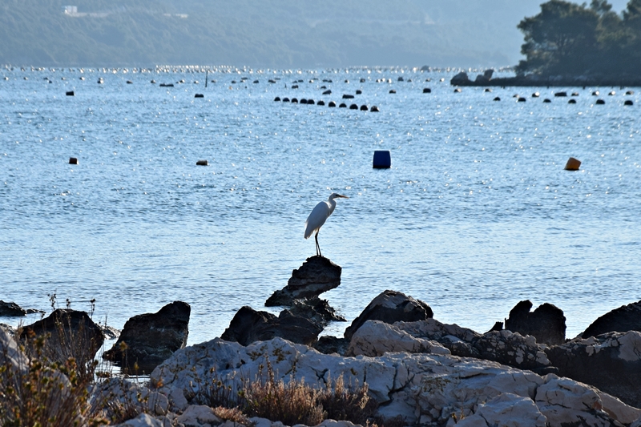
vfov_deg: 8.7
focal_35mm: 158
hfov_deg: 13.0
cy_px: 214
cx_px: 320
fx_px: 2804
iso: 200
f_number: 7.1
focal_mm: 105
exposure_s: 1/800
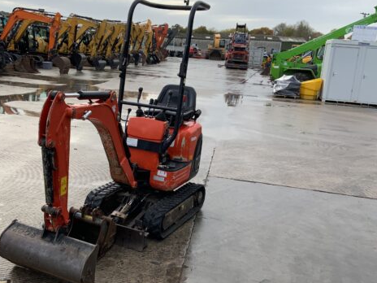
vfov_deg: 36.0
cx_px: 144
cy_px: 147
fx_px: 436
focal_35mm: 40
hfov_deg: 46.4
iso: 16
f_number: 1.8
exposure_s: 1/568
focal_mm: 3
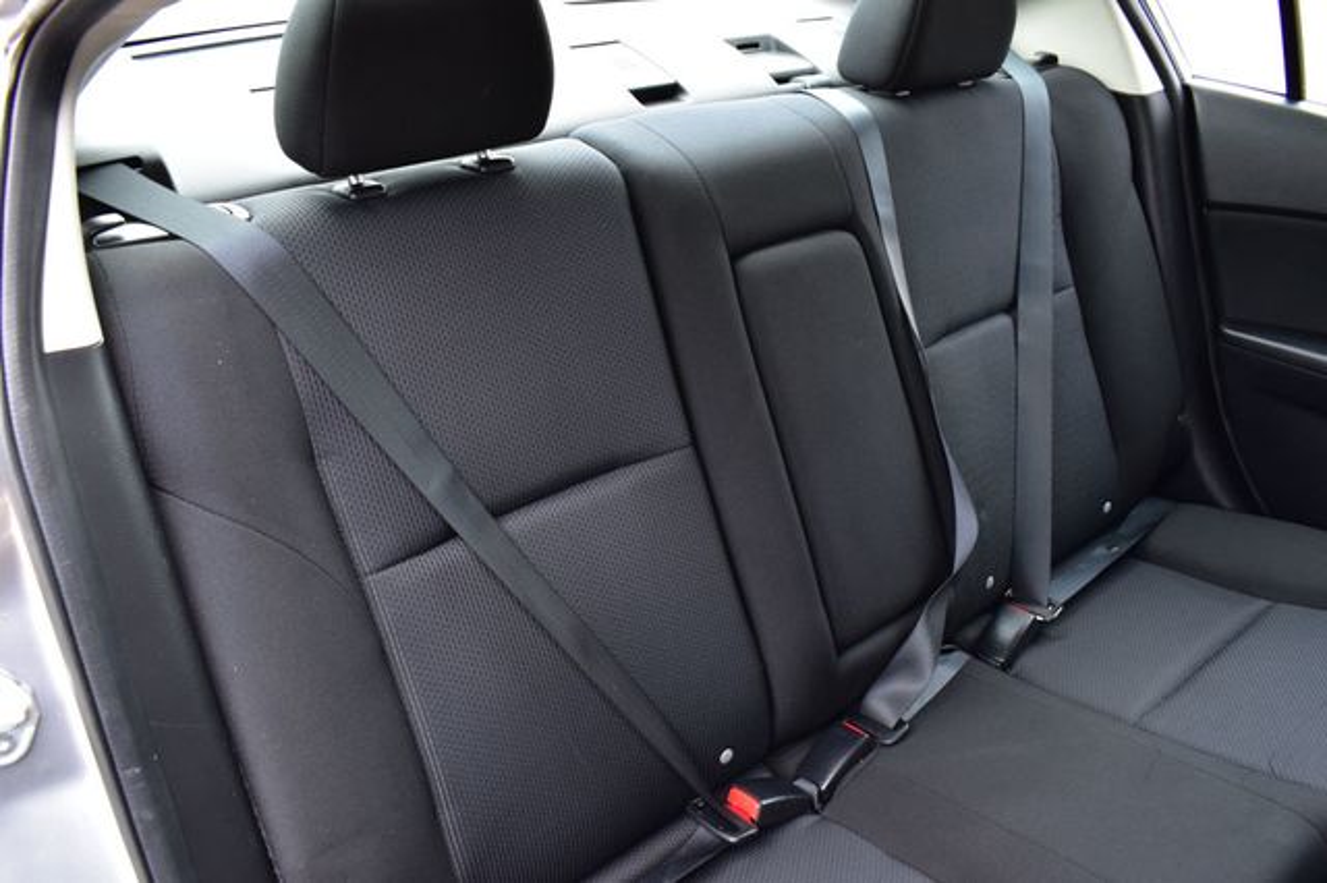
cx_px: 664
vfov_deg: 43.6
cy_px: 442
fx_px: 1105
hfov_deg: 62.0
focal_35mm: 30
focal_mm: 20
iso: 400
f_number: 6.3
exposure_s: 1/20
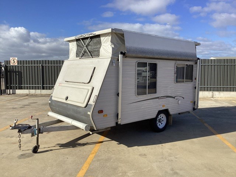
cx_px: 118
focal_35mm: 31
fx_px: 211
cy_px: 88
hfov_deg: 58.4
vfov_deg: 45.4
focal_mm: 3.3
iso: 25
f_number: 2.4
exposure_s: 1/1733
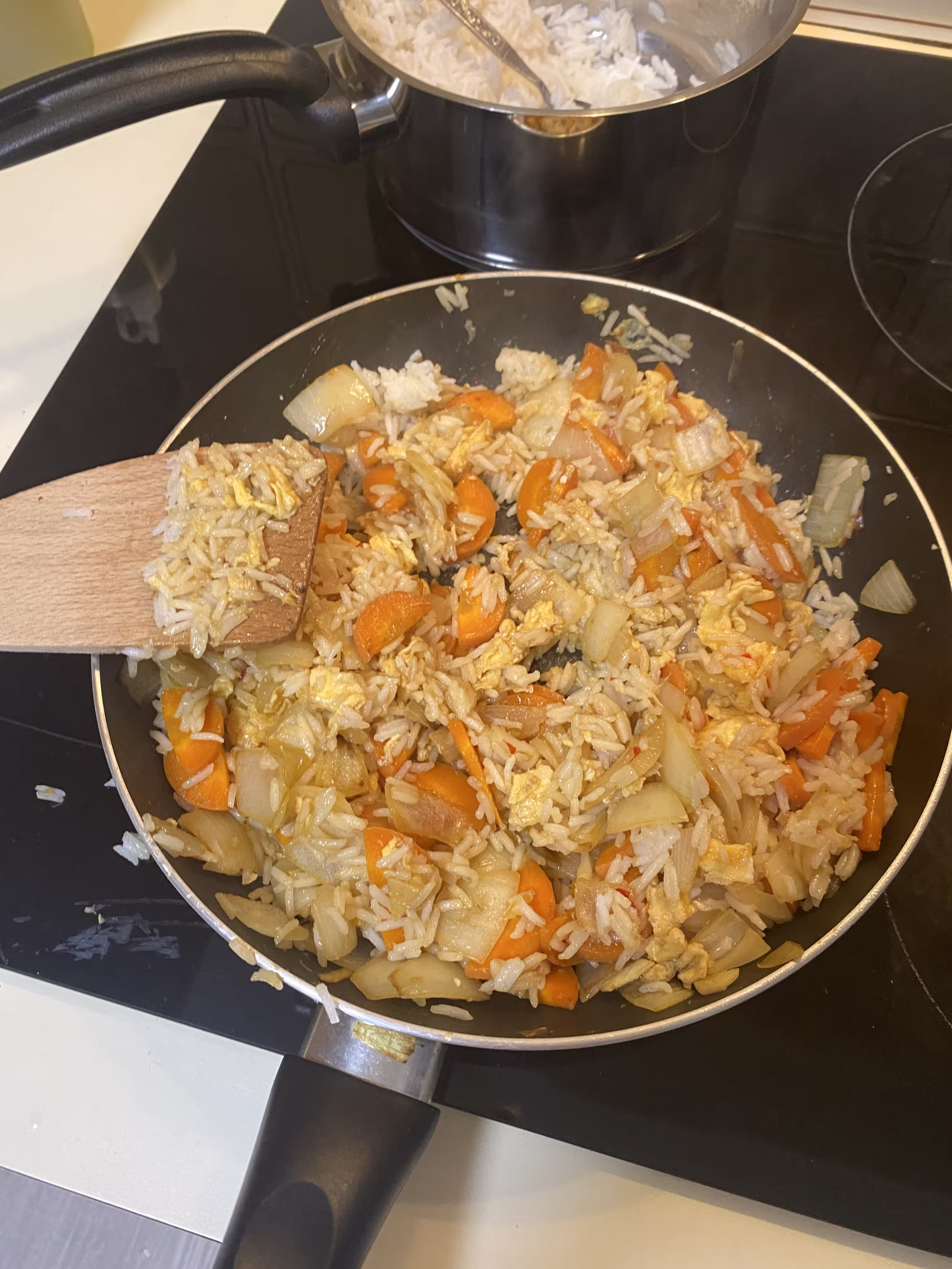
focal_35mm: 26
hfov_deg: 53.1
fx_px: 953
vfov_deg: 67.3
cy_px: 634
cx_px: 476
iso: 160
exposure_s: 1/50
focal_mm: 4.25
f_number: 1.8
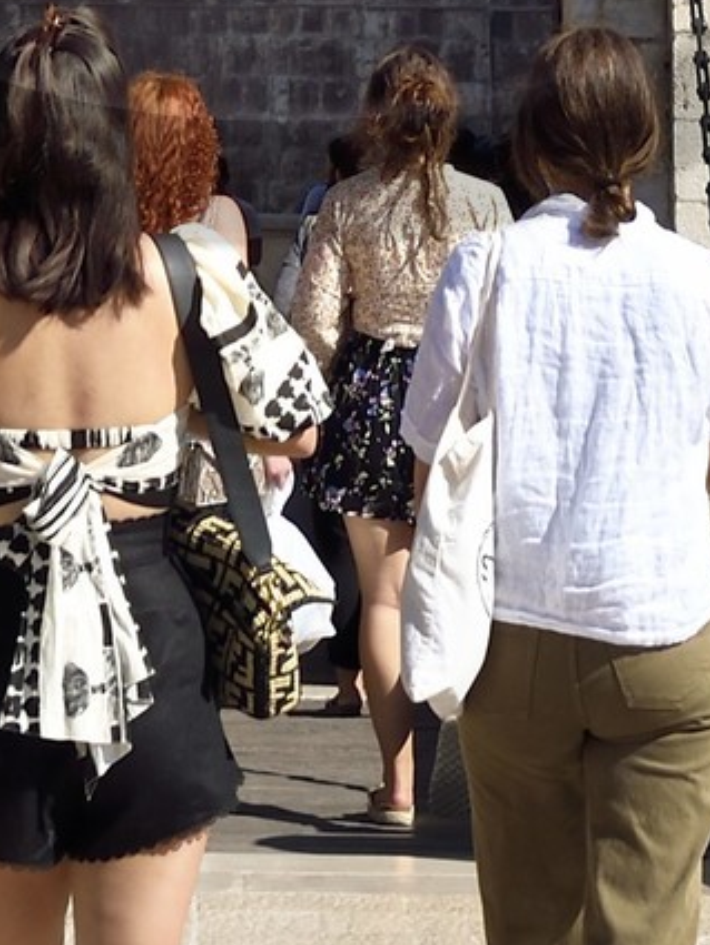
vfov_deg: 11.9
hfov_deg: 9.8
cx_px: 278
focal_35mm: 152
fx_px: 4155
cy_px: -797
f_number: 9
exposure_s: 1/800
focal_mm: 28
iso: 200
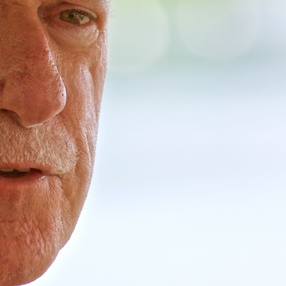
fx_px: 15554
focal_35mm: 1664
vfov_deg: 1.1
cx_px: 27
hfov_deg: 1.1
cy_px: 55
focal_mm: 254.1
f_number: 5.6
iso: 400
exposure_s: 1/320
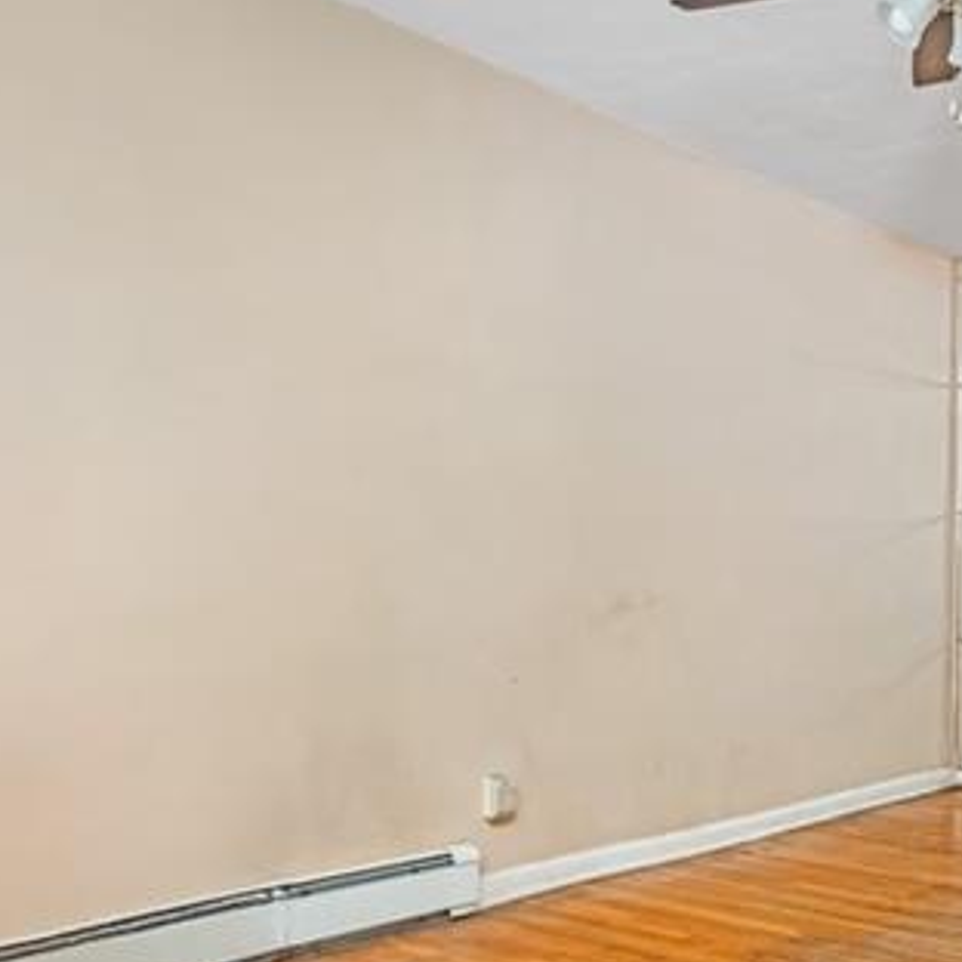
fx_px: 1226
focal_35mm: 39
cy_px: 654
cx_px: 814
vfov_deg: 42.2
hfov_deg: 40.5
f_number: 5.6
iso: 640
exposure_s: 1/200
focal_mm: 14
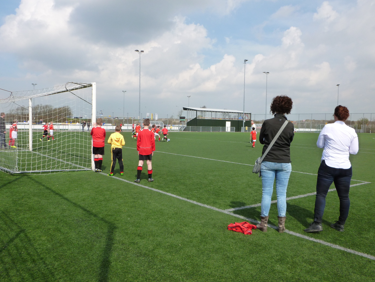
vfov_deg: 46.8
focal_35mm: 30
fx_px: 325
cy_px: 141
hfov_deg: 60.0
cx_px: 188
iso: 160
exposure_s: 1/1000
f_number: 3.4
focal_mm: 5.4
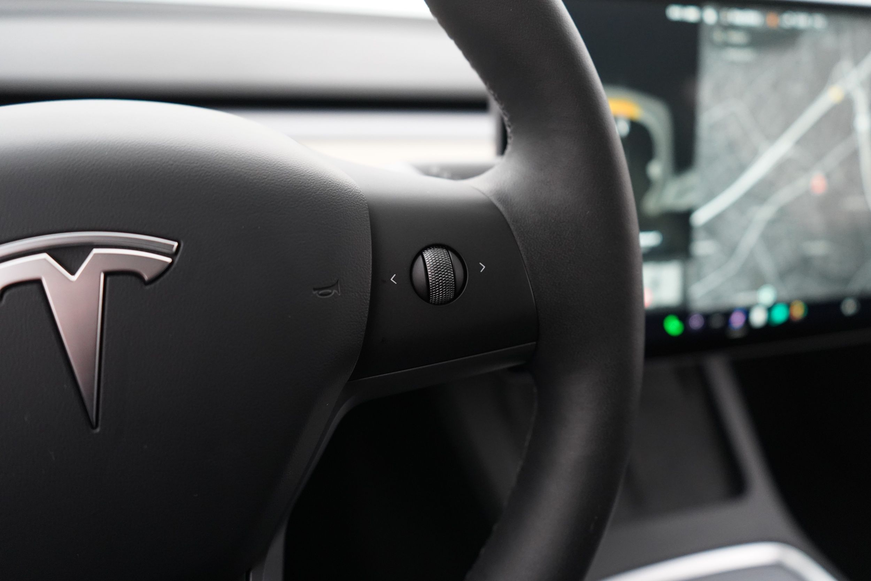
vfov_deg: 46.4
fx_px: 677
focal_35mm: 28
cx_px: 436
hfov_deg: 65.5
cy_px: 290
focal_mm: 28
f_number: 3.5
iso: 5000
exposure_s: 1/60
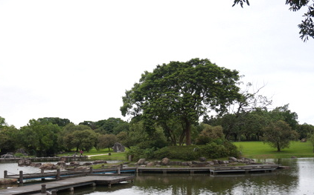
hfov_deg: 39.4
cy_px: 139
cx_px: 122
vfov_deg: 25.1
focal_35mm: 51
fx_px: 436
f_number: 4
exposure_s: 1/60
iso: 400
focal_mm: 22
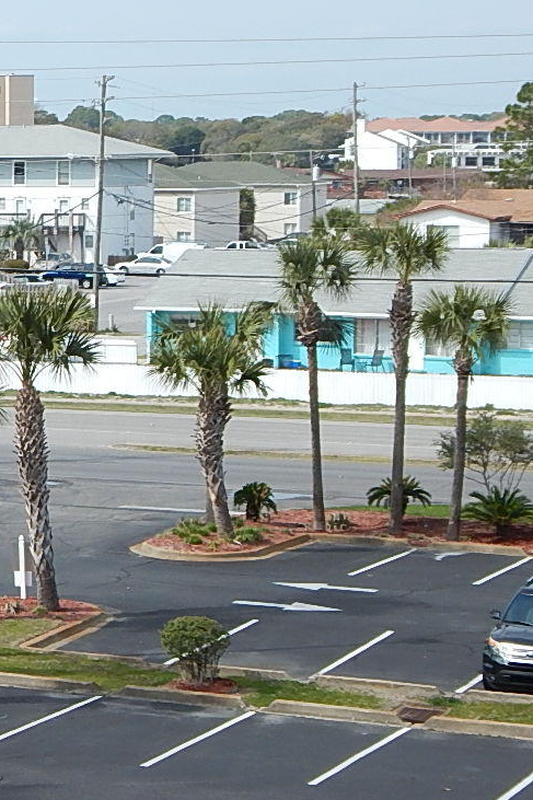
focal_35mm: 123
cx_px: -303
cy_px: 378
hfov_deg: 10.7
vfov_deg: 16.7
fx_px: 2733
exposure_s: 1/1000
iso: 125
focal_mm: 9.7
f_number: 3.8
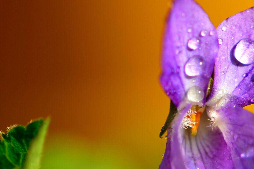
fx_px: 1798
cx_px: 232
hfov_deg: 8.1
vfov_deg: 5.4
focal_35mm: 255
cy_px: 79
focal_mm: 85
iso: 100
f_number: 5.6
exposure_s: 1/400
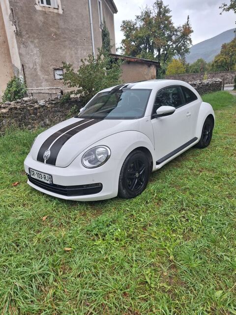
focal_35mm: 23
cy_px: 158
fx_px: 209
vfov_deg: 73.9
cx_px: 118
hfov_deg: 58.9
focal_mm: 5.54
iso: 40
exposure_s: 1/507
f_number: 1.8
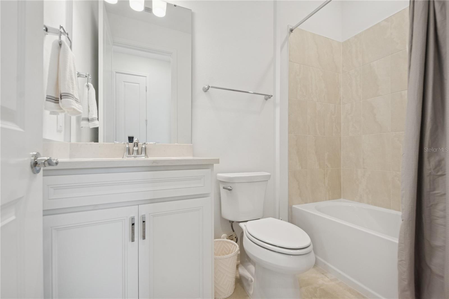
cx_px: 224
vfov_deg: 77.3
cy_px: 150
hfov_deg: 100.4
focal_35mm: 15
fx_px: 187
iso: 200
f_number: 8
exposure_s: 1/20
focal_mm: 10
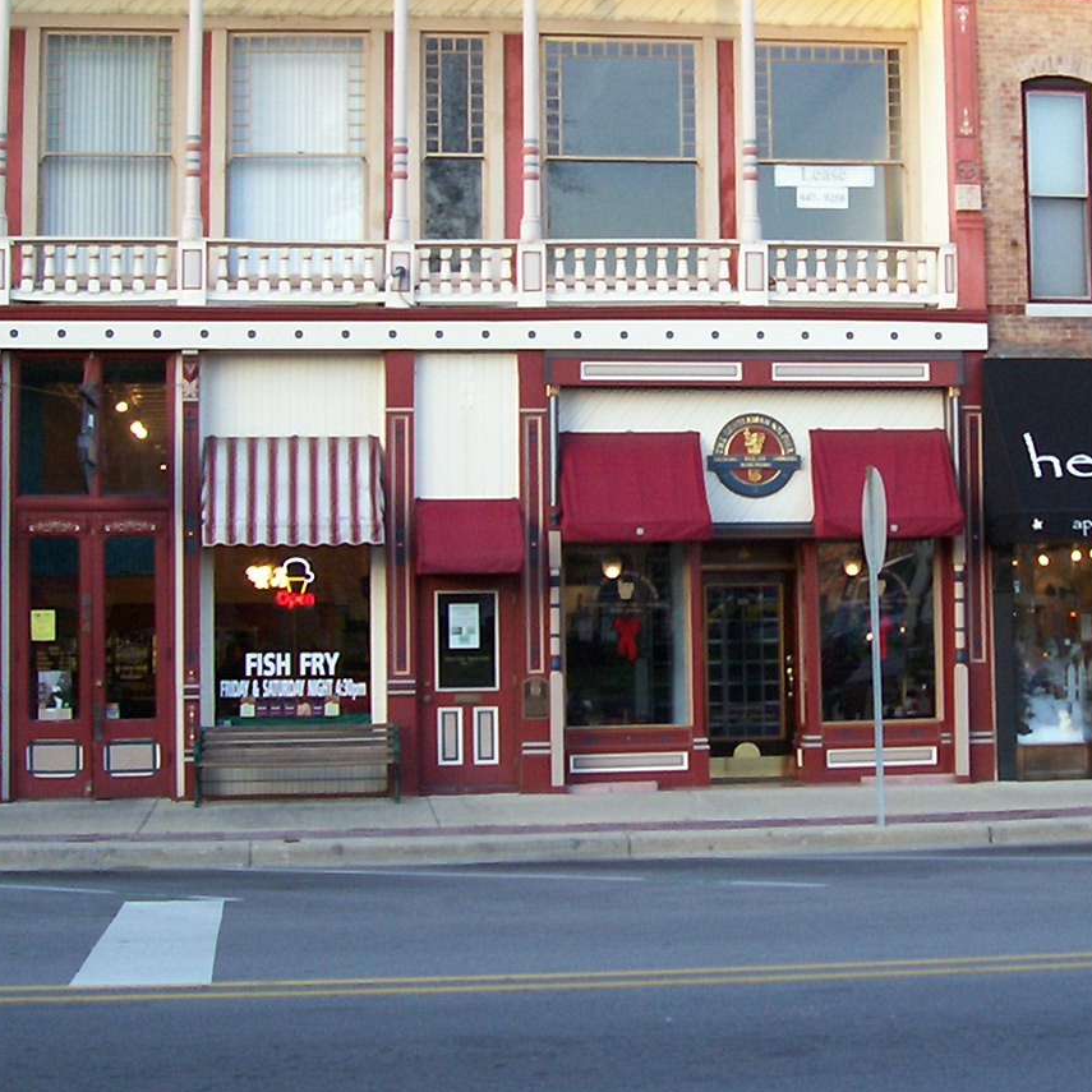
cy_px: 341
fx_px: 2570
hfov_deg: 23.7
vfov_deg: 23.9
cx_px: 825
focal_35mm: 72
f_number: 2.7
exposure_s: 1/94.2
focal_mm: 5.6
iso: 80
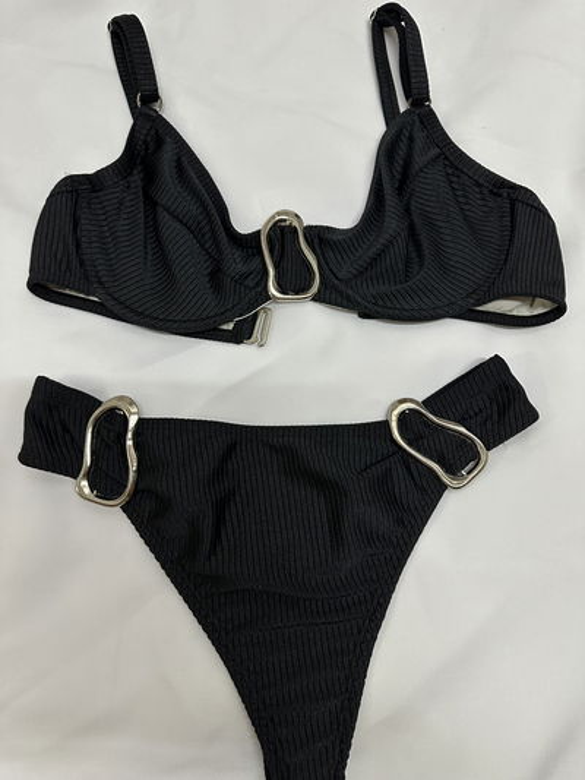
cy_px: 390
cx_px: 292
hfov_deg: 56.8
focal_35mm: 24
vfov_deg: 71.6
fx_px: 541
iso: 400
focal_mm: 6.86
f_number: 1.78
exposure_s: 1/50
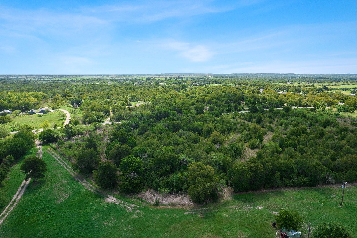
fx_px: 218
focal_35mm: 22
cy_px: 119
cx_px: 178
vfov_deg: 57.2
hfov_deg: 78.6
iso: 100
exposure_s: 1/1250
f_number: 2.8
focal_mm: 8.38
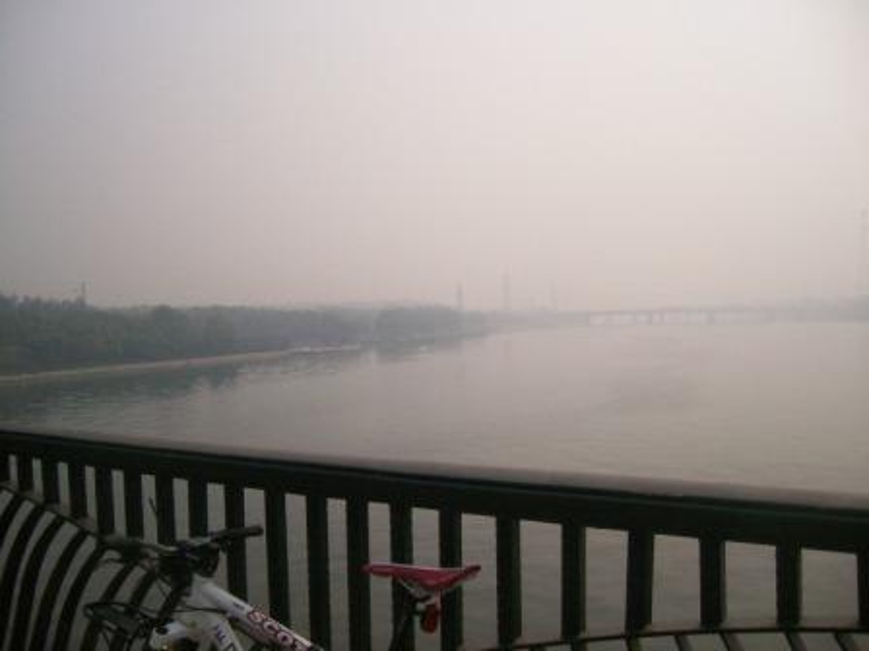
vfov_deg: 40.7
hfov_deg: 52.6
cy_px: 326
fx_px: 879
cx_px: 434
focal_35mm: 35
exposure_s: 1/1044
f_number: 7.2
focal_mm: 5.8
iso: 200
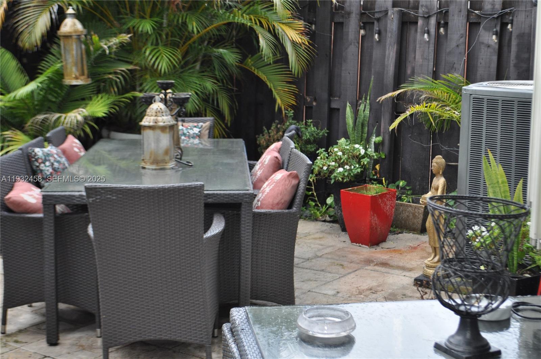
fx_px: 900
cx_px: 270
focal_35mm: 60
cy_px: 180
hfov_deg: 33.4
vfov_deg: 22.6
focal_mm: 40
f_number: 6.3
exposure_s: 1/160
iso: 800
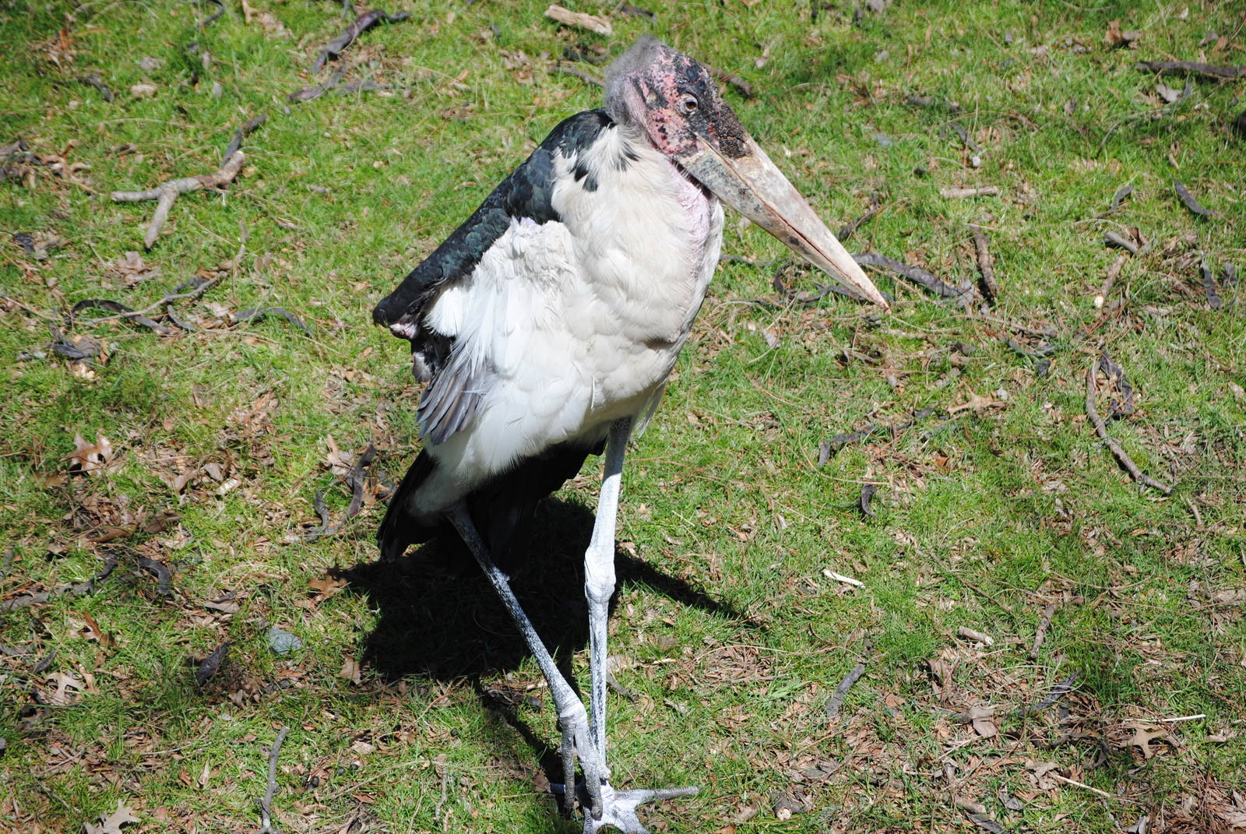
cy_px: 417
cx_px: 623
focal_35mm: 150
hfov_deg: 13.7
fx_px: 5198
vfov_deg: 9.2
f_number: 5.6
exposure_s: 1/500
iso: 110
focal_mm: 100
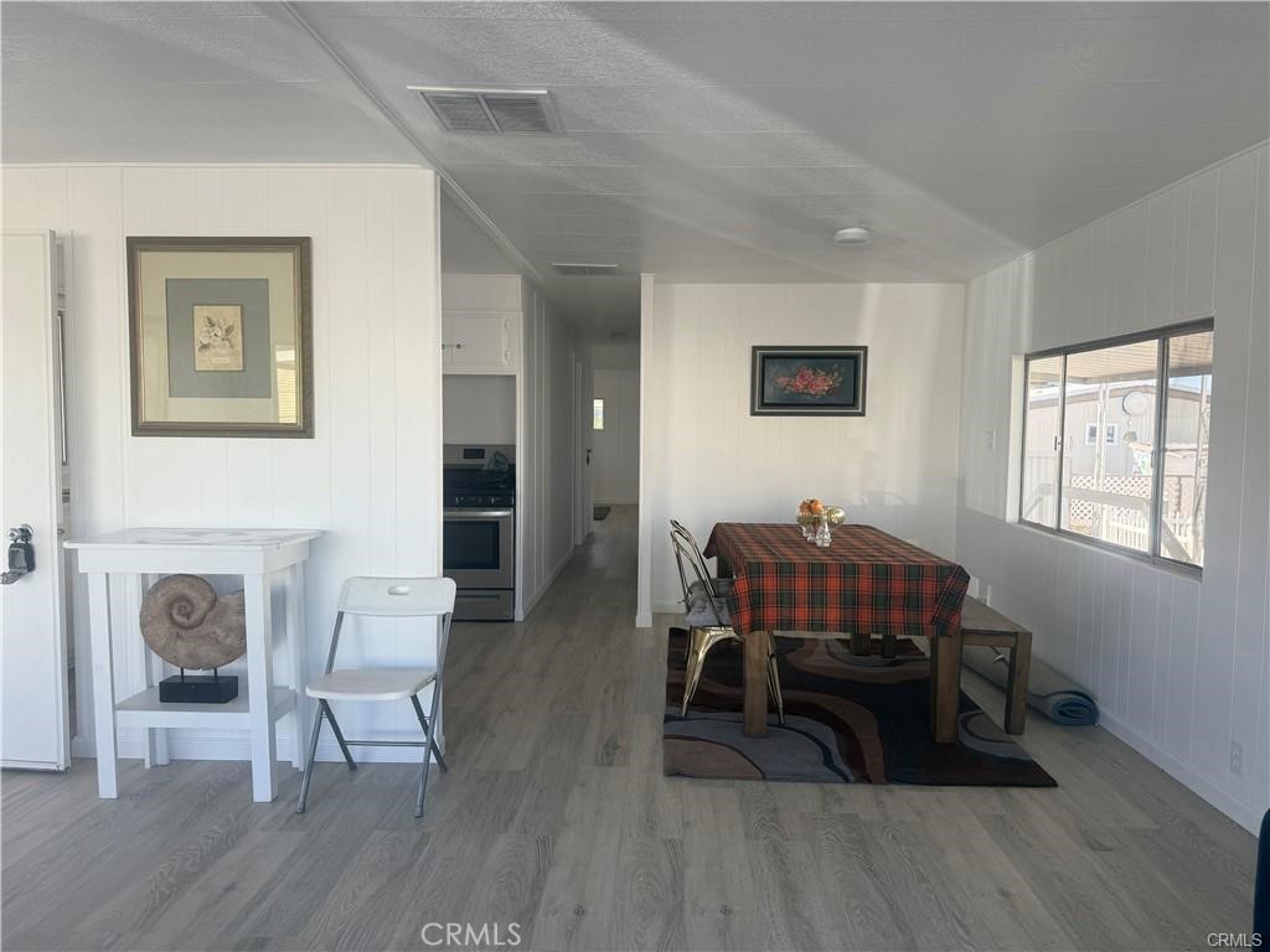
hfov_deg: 71.6
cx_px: 635
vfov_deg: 56.8
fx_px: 881
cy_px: 476
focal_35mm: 24
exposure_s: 1/507
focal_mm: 6.76
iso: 100
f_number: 1.78
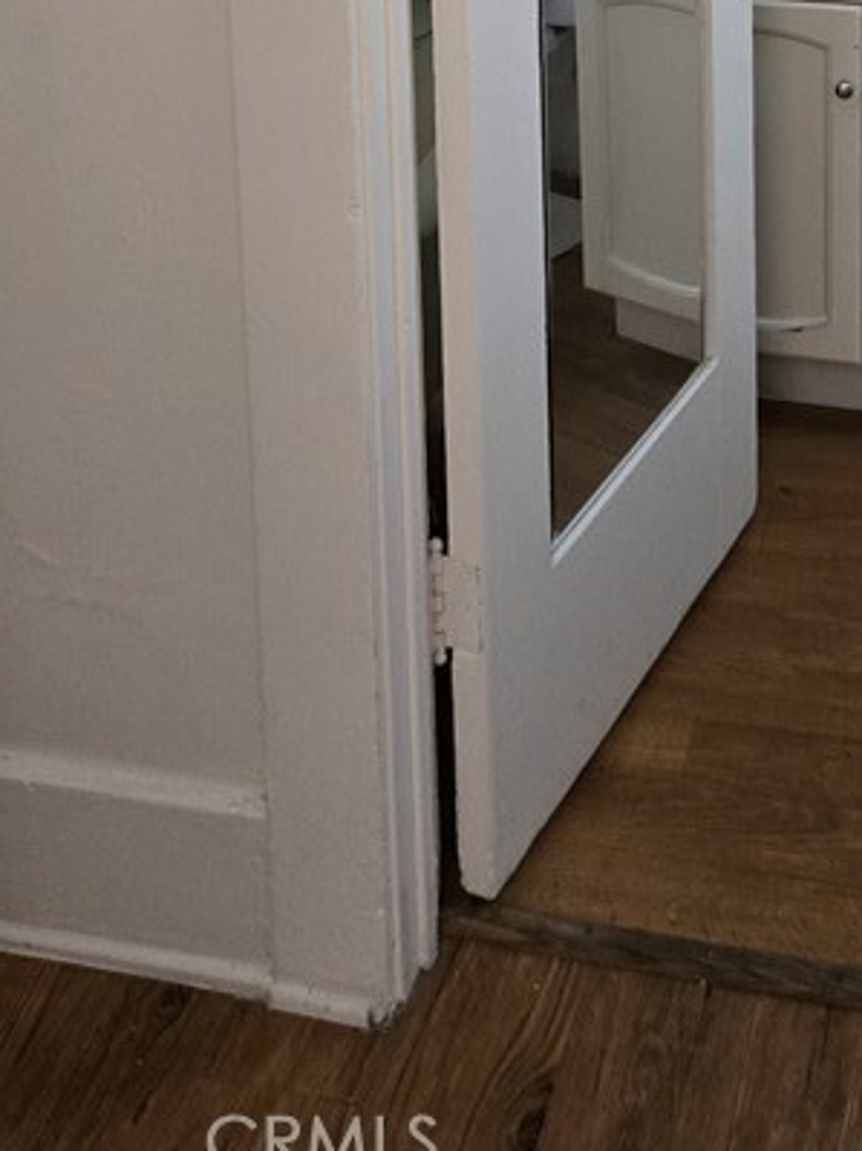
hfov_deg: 24.6
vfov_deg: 27.9
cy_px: -294
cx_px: 620
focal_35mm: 59
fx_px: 1960
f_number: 1.8
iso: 500
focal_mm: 5.4
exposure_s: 1/60
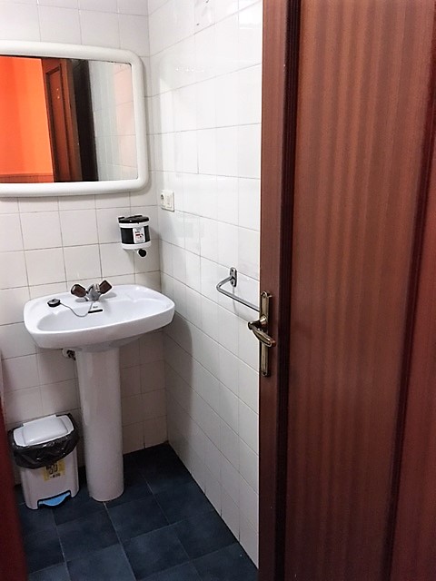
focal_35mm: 29
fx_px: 487
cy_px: 290
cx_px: 218
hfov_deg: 48.2
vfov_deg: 61.7
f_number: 2.2
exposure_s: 1/17
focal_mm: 4.15
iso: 320
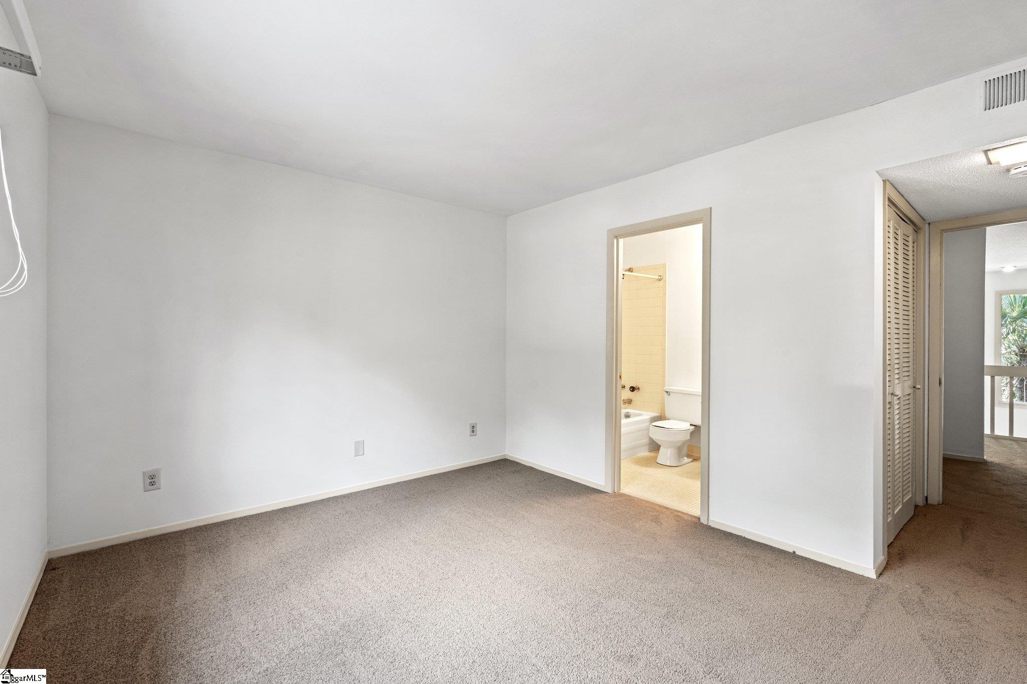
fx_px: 456
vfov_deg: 73.7
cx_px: 514
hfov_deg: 96.7
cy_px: 342
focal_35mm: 16
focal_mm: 16
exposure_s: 1/6
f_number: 9
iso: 250
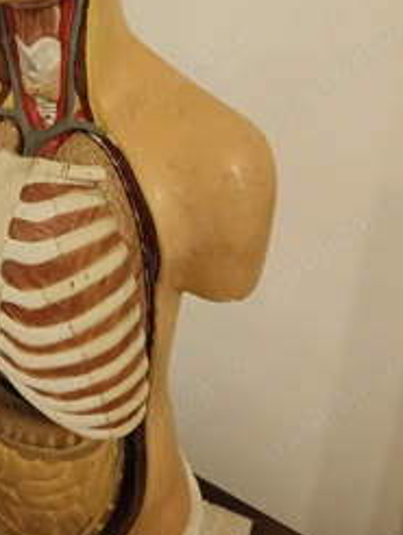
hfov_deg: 36.1
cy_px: 113
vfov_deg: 45.6
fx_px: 604
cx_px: 105
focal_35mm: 39
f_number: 1.75
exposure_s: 1/25
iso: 3612
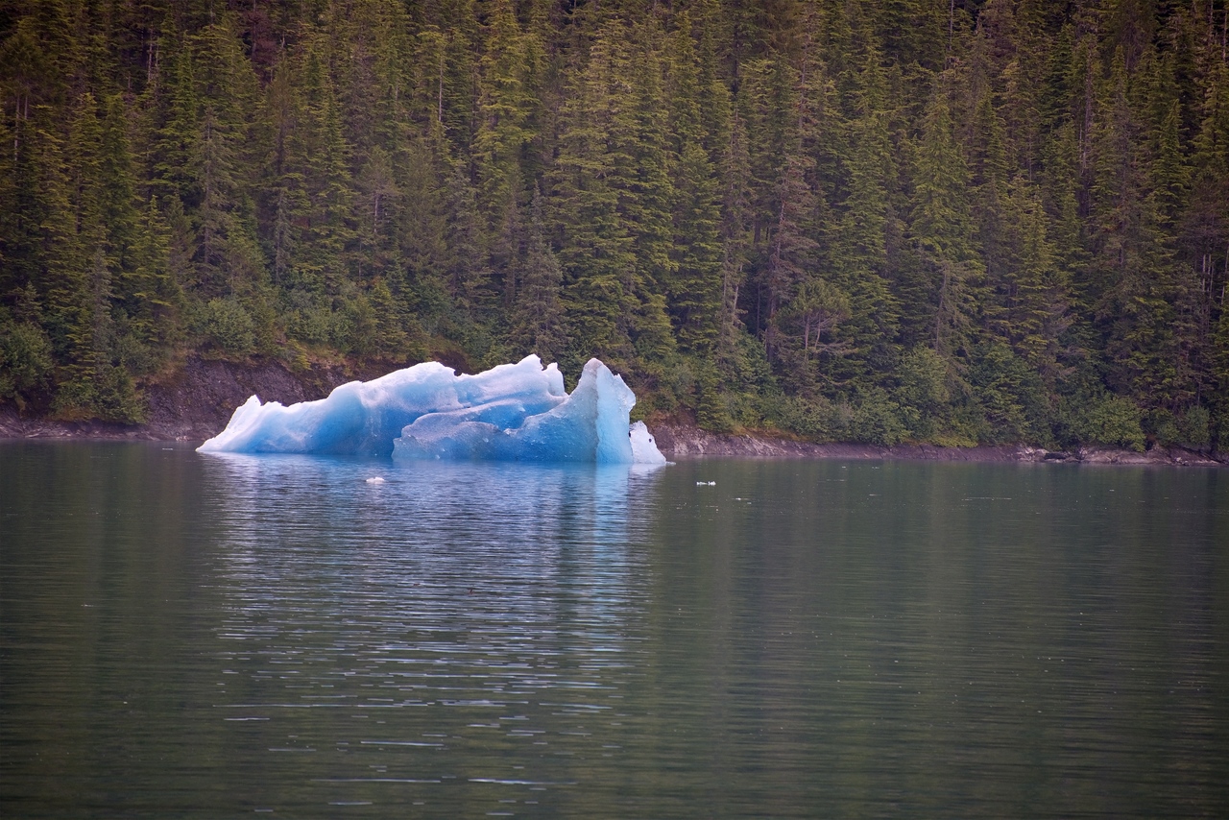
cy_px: 410
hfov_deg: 6.9
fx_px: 10243
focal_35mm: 300
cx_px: 614
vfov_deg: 4.6
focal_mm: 300
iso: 500
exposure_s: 1/640
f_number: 5.6
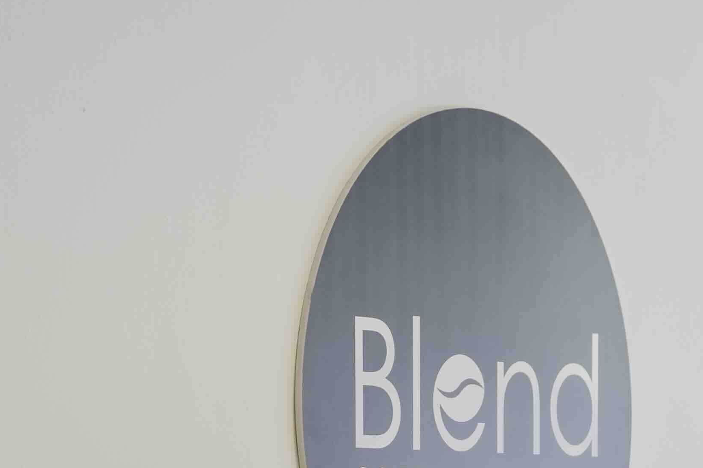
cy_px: 737
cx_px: 457
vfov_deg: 8.3
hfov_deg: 12.7
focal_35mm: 161
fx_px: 3143
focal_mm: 45
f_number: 2.8
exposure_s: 1/250
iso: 640
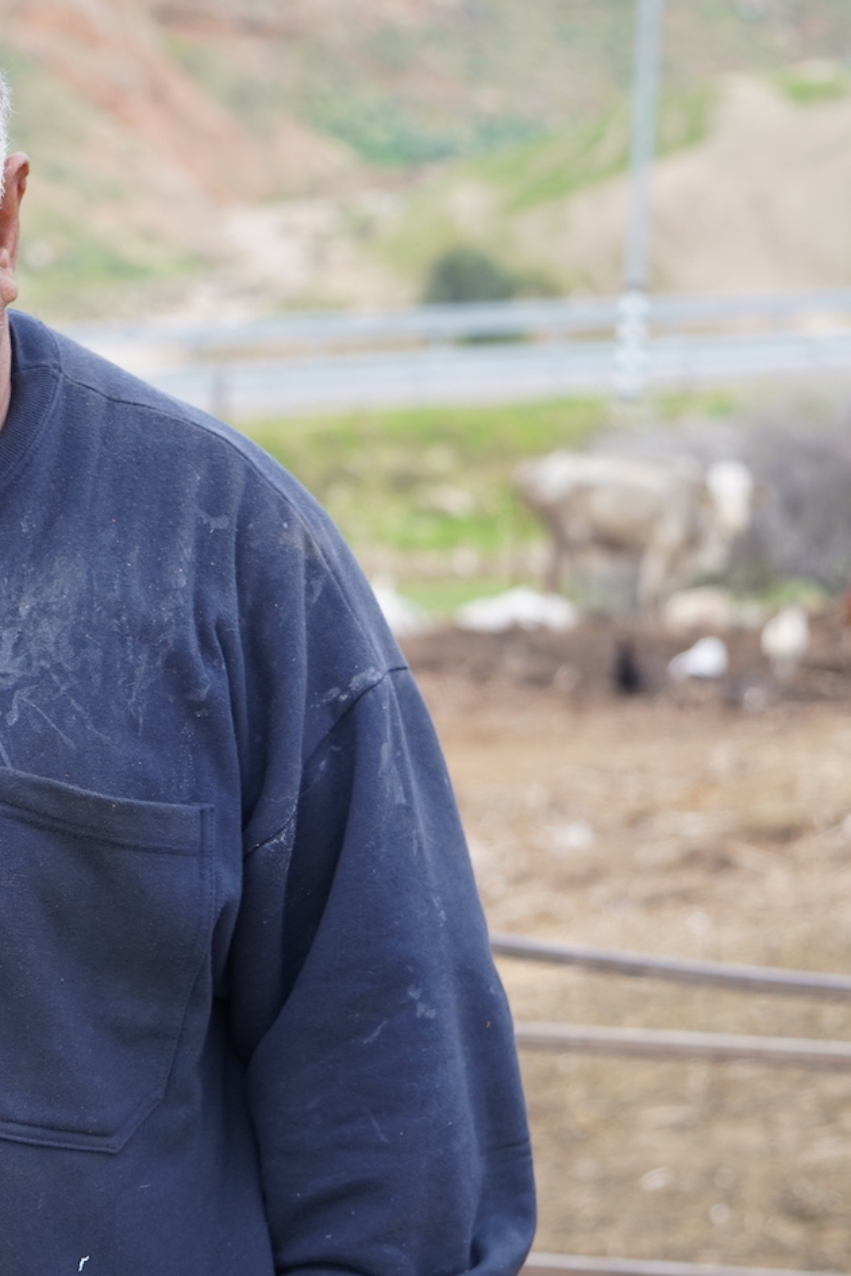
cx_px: 213
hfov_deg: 12.4
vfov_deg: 18.6
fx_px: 3900
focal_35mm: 110
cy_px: 665
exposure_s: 1/60
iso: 250
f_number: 4
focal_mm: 52
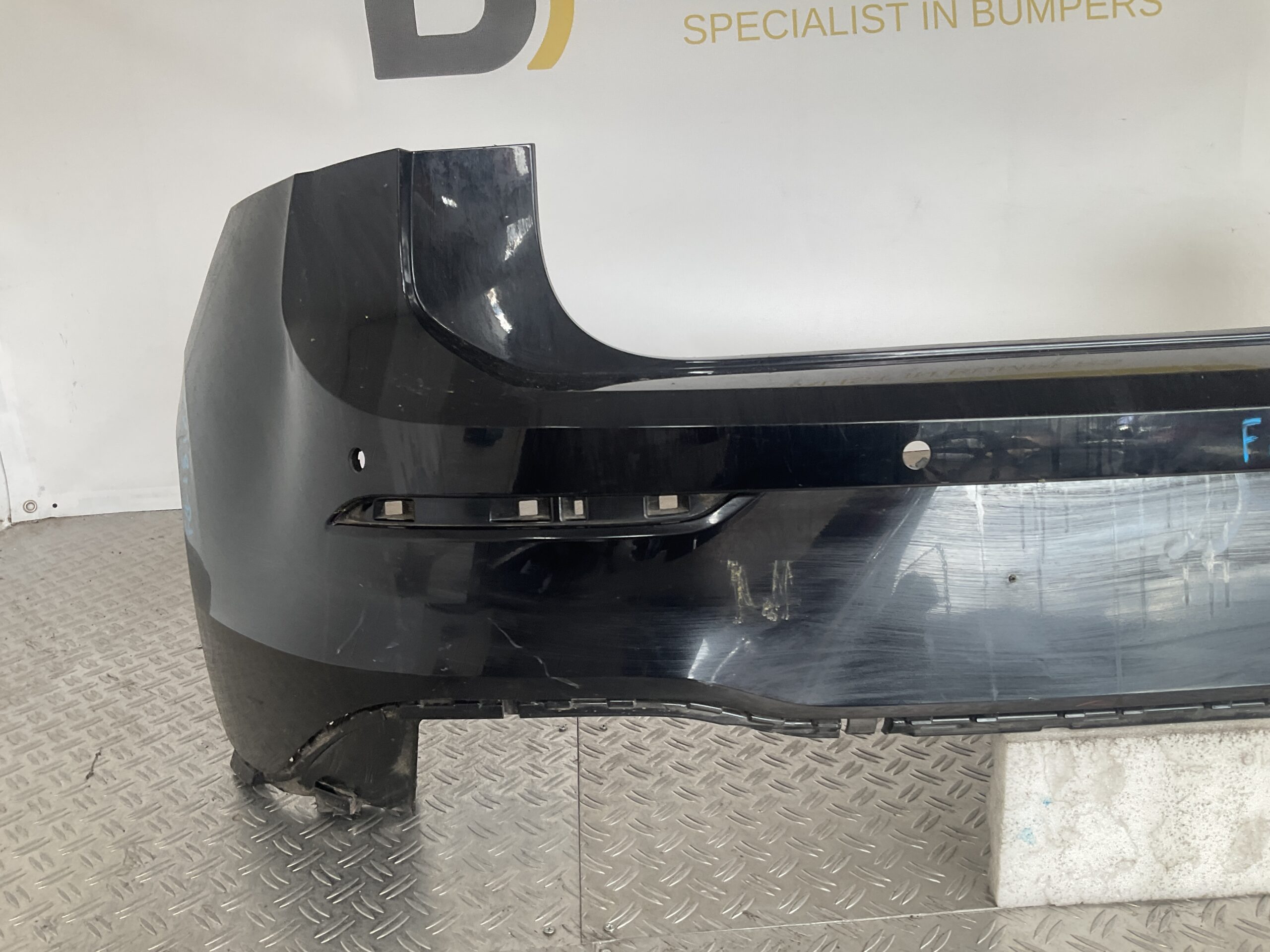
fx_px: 1064
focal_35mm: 29
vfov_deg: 48.2
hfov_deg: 61.7
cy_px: 476
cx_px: 635
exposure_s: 1/120
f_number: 1.8
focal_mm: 3
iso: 25
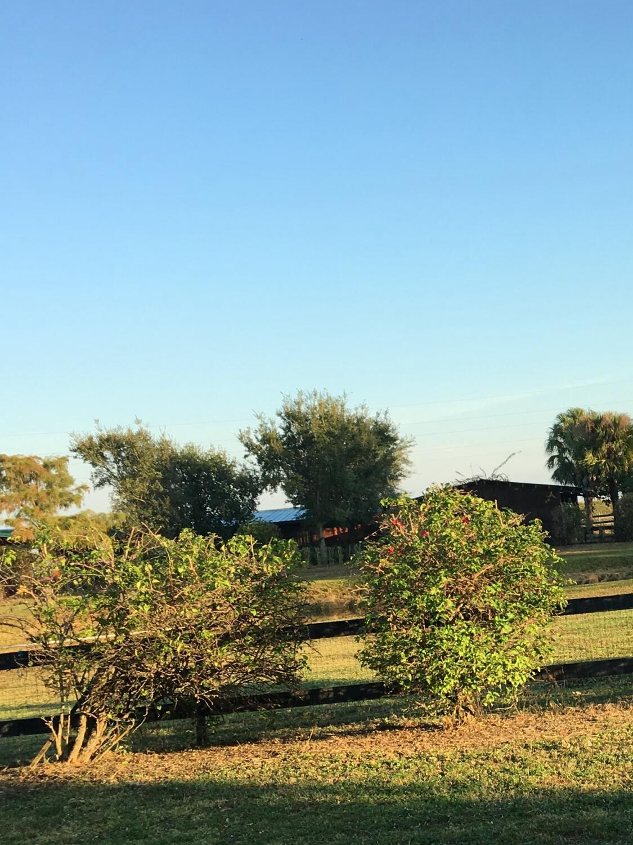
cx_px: 637
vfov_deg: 32.9
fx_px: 1414
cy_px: 569
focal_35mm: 58
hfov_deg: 24.1
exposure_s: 1/458
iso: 25
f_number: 2.2
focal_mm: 4.15
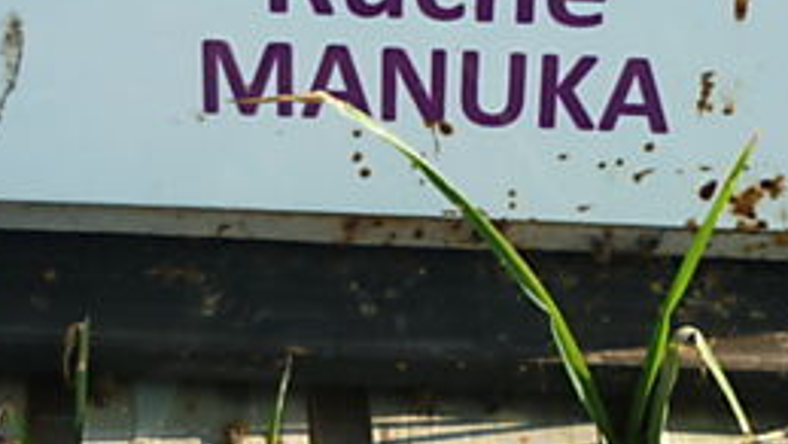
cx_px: 493
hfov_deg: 19.2
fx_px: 2320
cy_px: 91
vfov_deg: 10.9
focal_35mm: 111
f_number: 2.8
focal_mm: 5.5
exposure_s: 1/500
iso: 80
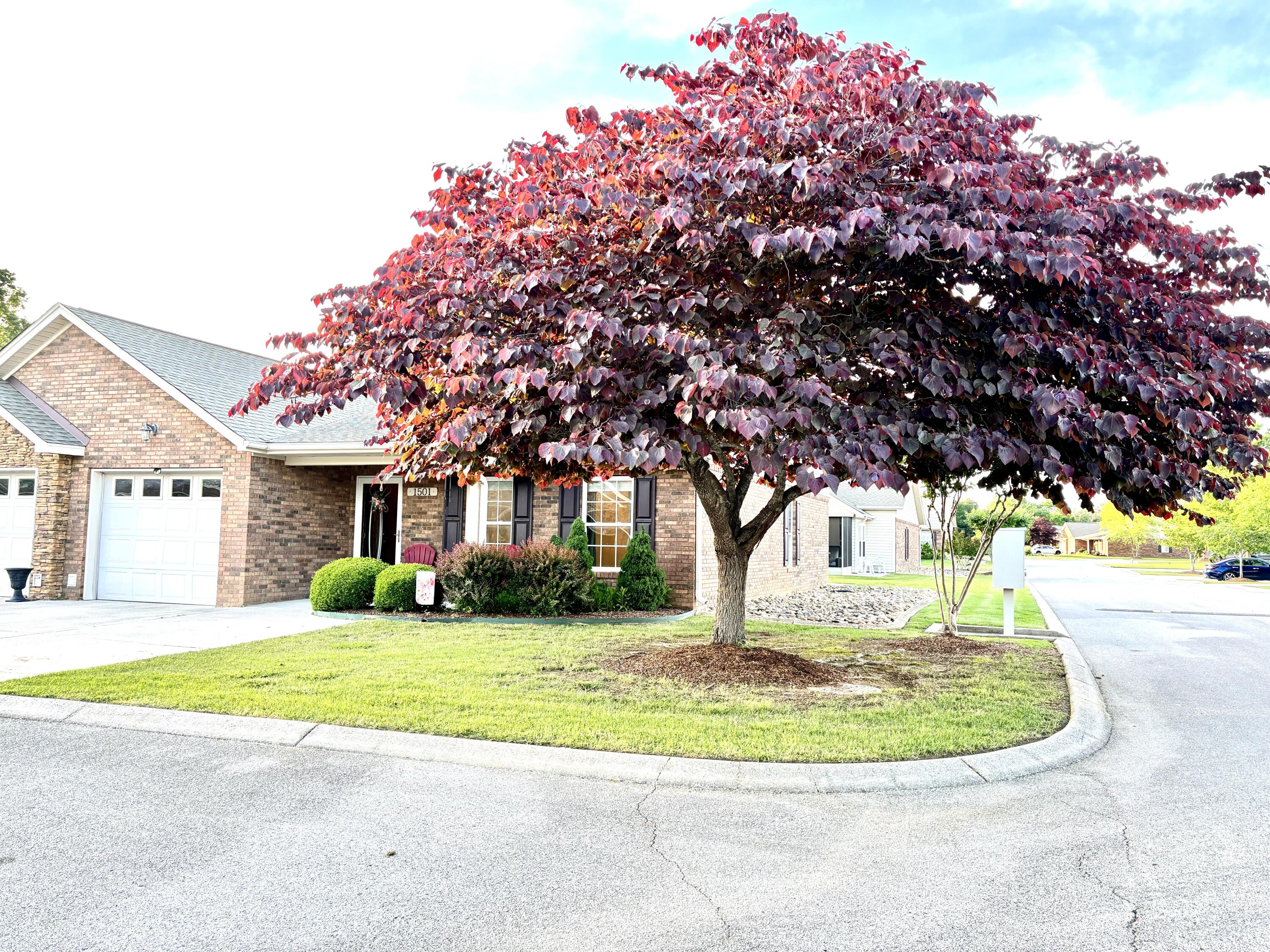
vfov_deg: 53.1
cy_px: 476
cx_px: 635
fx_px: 954
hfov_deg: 67.3
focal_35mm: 26
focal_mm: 5.96
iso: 64
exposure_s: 1/121
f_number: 1.6
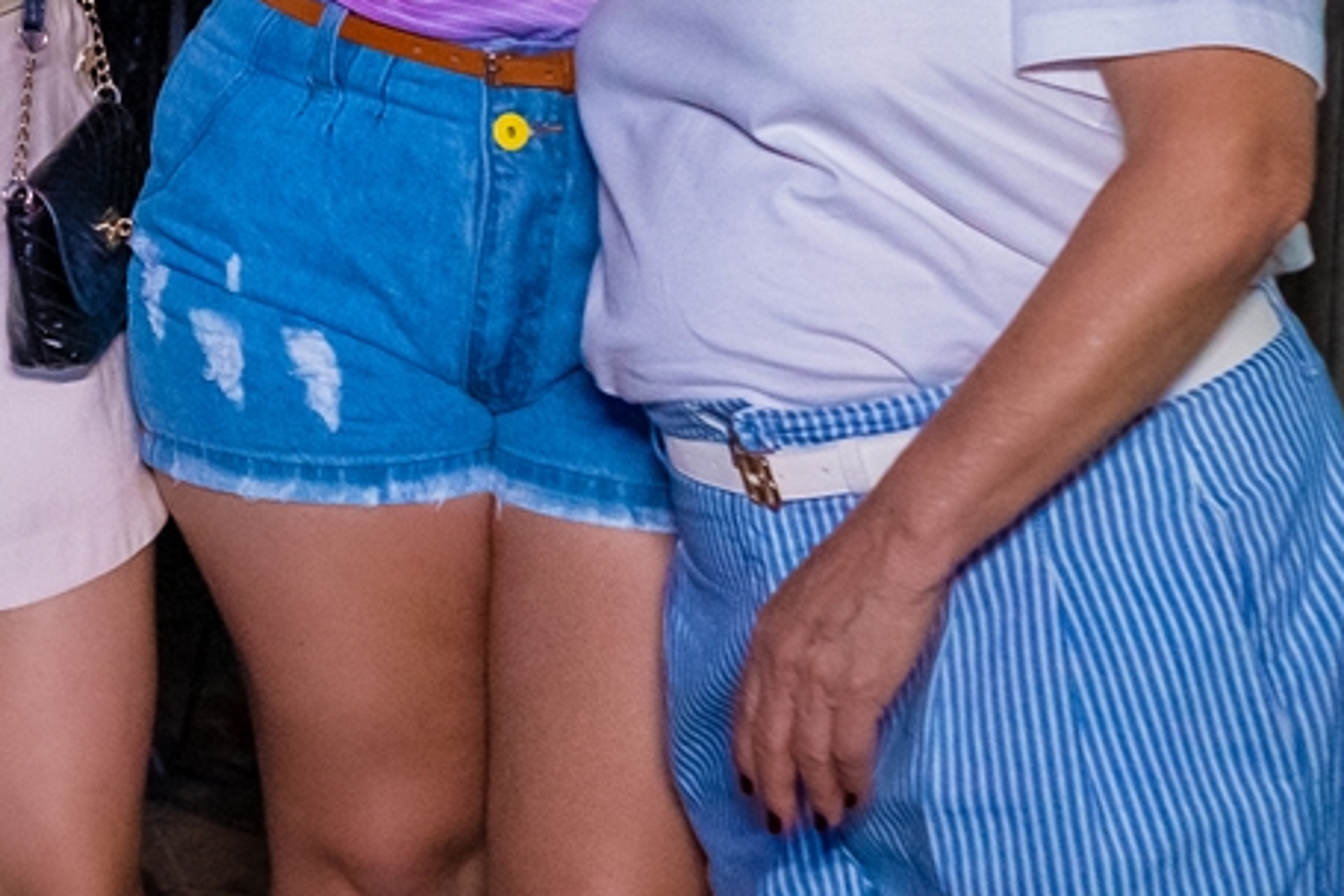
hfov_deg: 15.9
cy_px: -115
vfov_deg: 11.5
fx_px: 4368
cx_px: -713
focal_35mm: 117
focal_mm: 24
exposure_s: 1/320
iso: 2500
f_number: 2.2
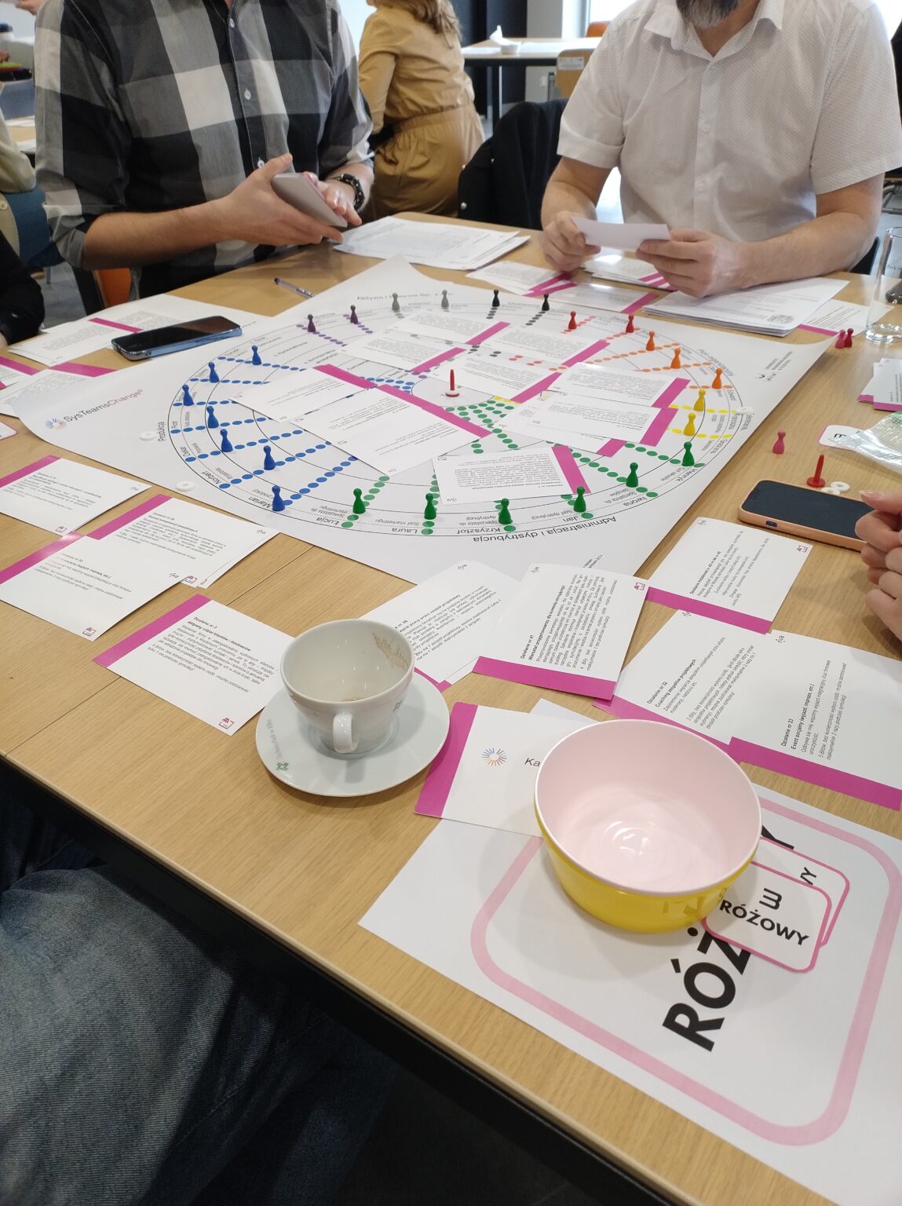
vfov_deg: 69.4
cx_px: 451
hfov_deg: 54.8
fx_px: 870
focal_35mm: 25
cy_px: 603
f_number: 1.7
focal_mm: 4.71
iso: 728
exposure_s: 1/50
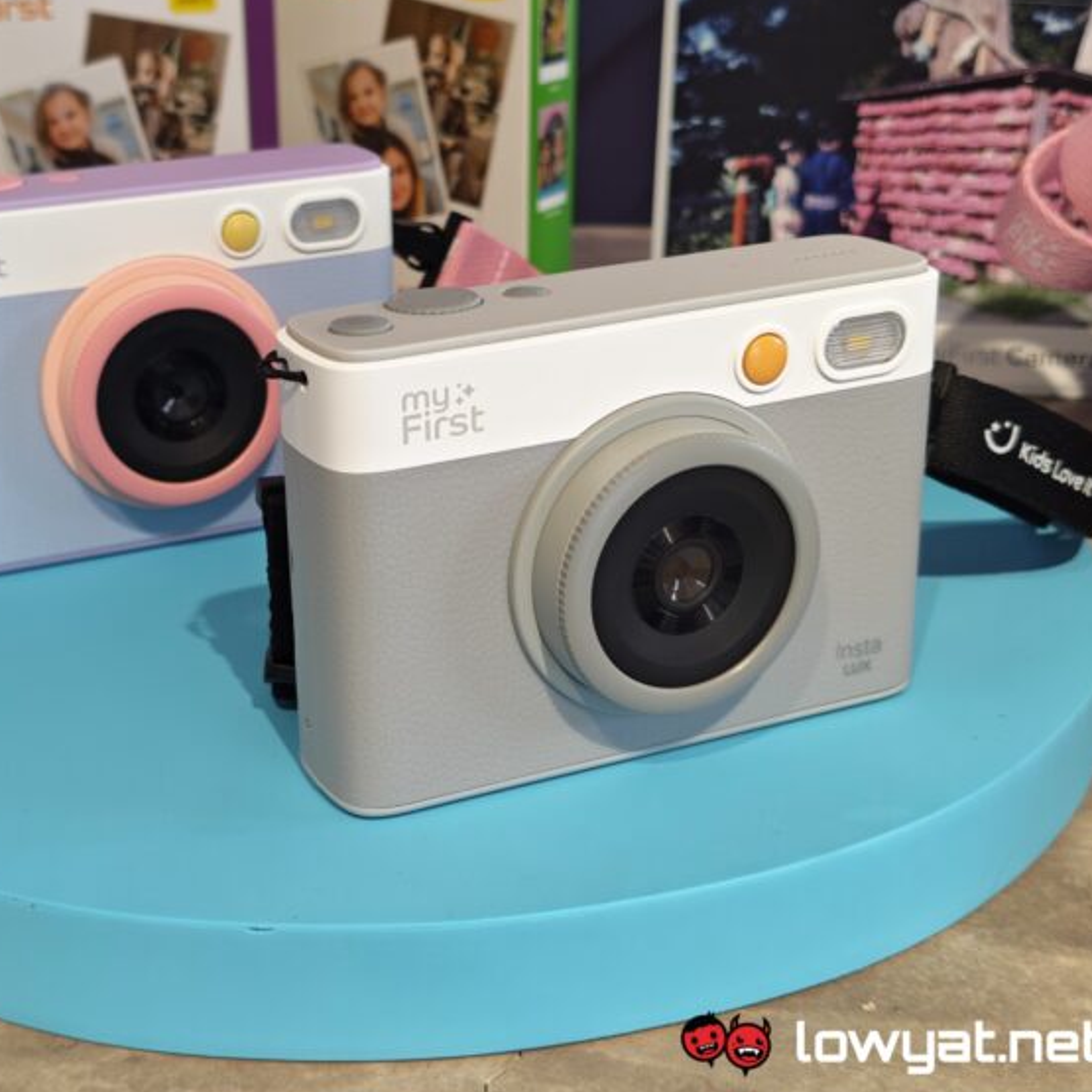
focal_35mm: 55
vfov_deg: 31.1
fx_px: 1963
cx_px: 394
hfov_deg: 30.9
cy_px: 544
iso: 50
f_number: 1.6
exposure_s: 1/50
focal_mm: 5.4
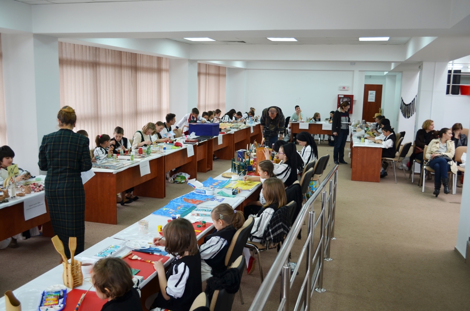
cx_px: 235
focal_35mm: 33
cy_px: 156
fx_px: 430
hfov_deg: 57.3
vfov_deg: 39.8
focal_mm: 22
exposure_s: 1/50
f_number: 4
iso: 160
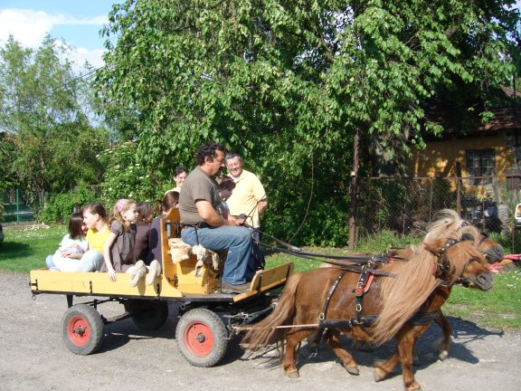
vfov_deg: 40.7
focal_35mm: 35
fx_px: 527
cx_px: 260
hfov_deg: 52.6
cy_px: 196
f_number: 5.6
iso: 64
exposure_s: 1/160
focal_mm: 5.8
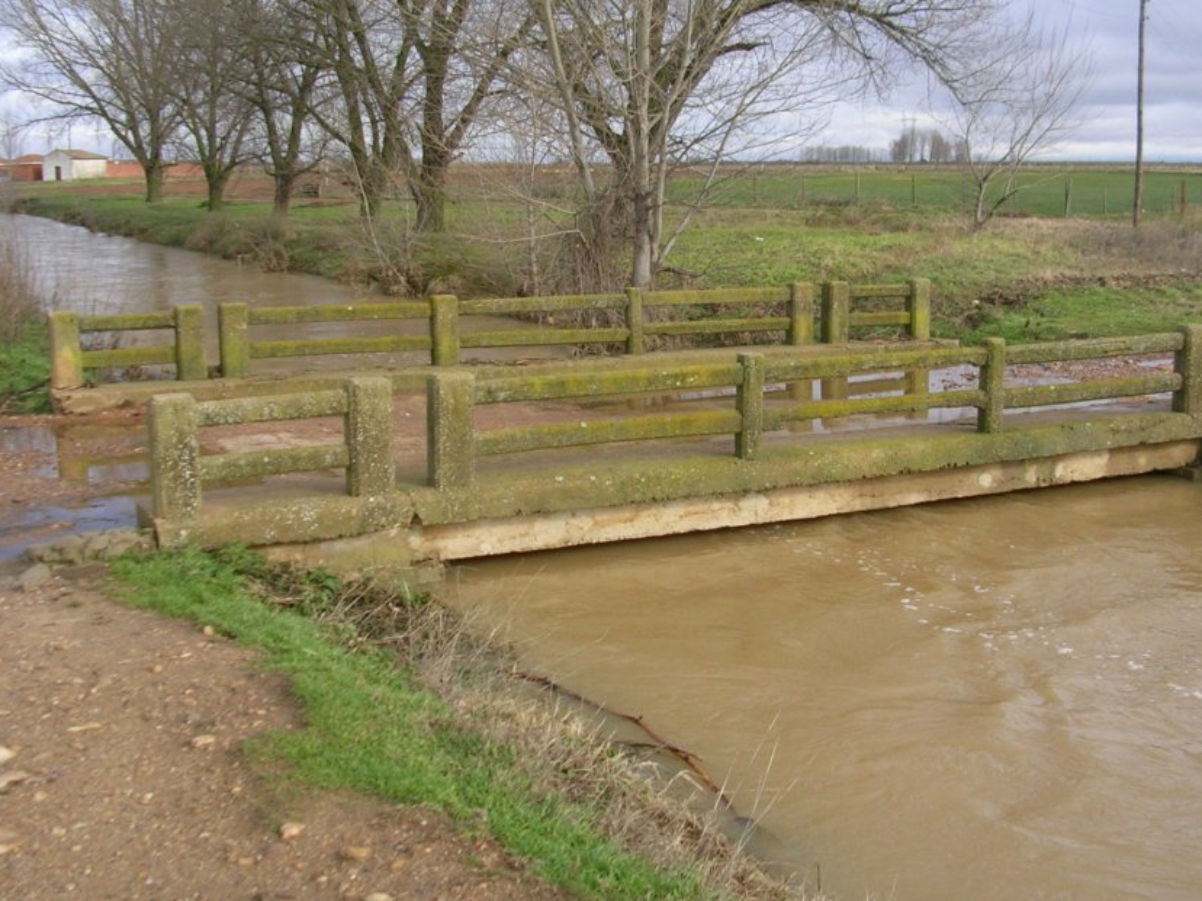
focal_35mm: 47
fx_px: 1632
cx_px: 690
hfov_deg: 40.3
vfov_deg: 30.9
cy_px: 406
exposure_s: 1/469
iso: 50
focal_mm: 5.8
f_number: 2.8
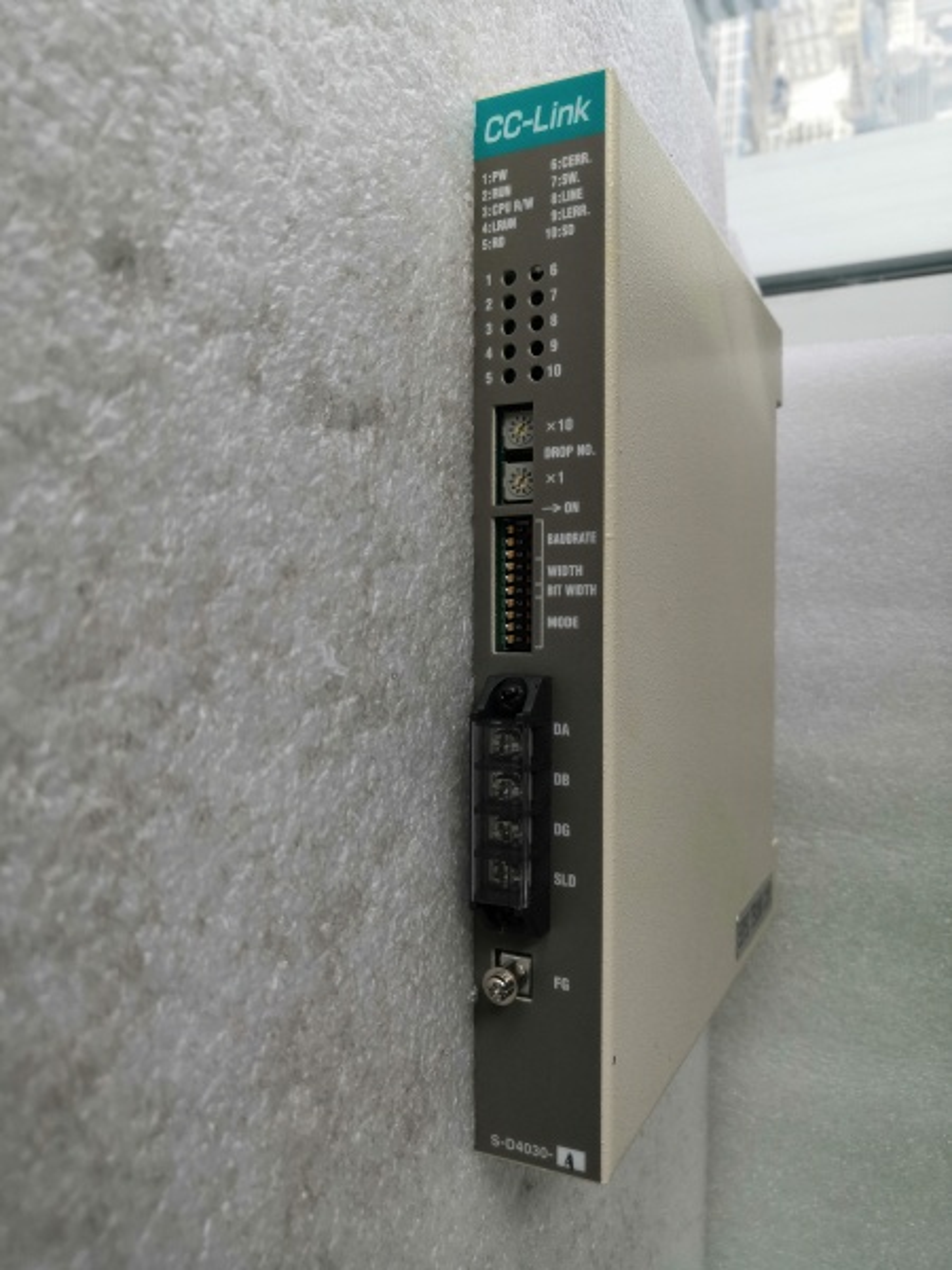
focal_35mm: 27
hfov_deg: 51.4
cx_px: 476
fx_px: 990
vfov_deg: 65.3
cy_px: 635
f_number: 1.8
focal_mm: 3.95
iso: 50
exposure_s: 1/209
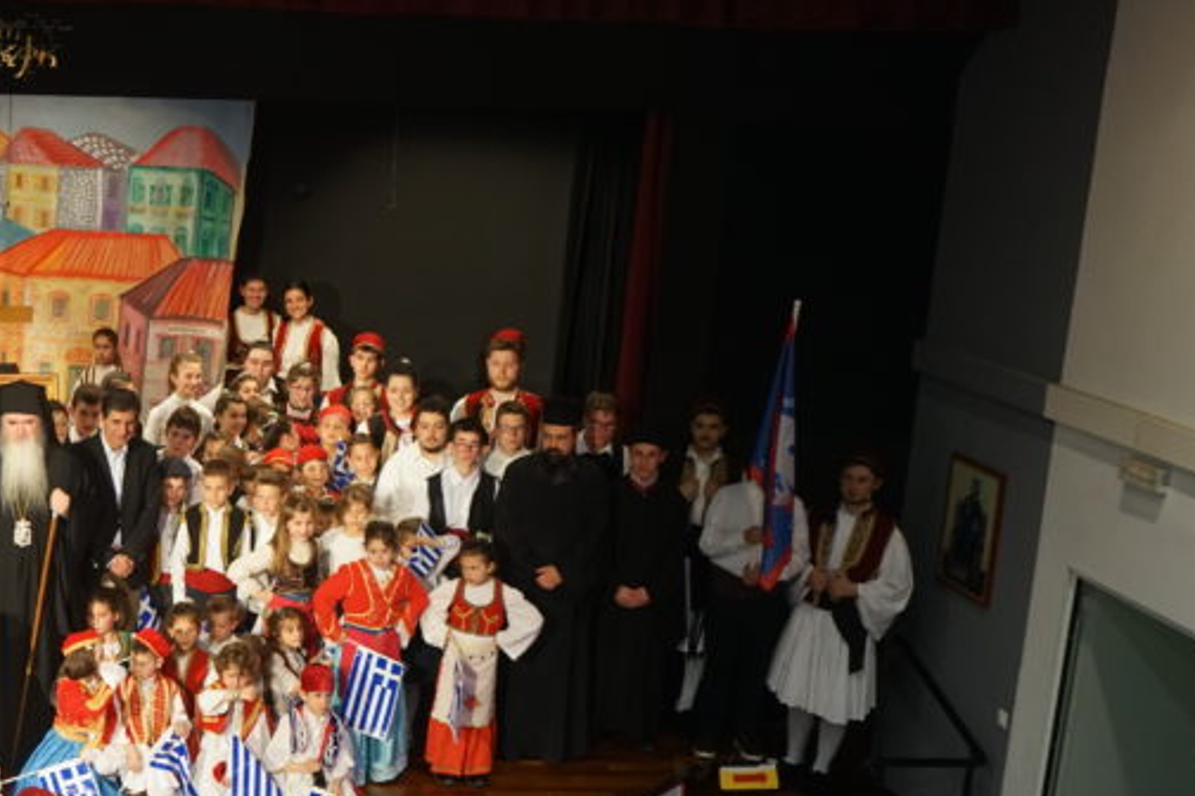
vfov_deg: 21.5
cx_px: 74
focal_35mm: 63
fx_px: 2091
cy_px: 537
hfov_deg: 30.2
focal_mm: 31
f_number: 4
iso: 1000
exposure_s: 1/160
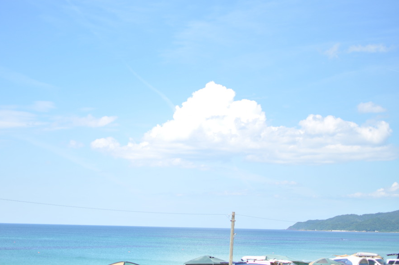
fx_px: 671
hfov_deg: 33.1
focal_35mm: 61
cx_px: 174
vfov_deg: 22.4
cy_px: 130
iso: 200
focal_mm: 35
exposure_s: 1/4000
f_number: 1.8
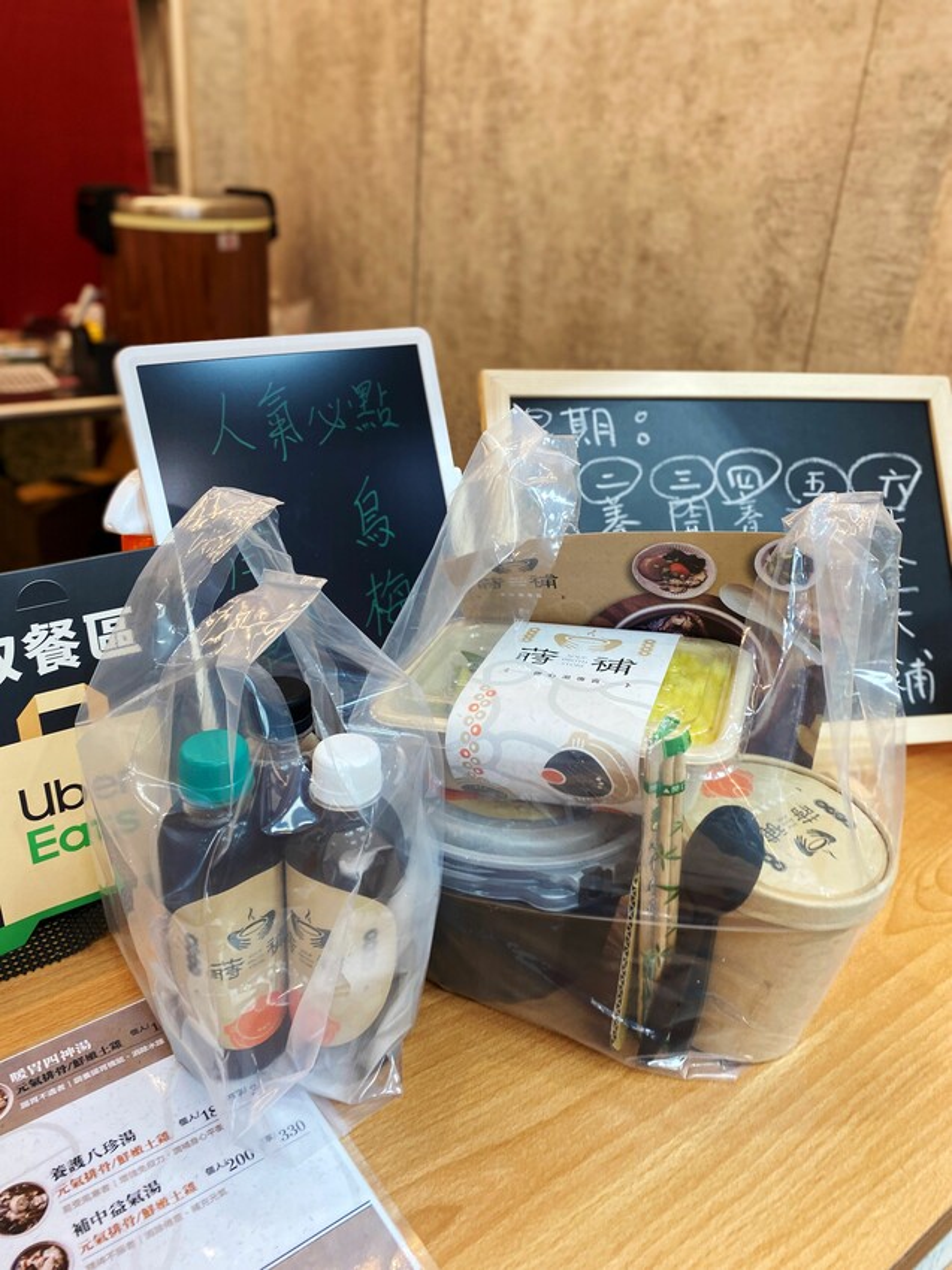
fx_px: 954
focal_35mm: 26
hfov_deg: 53.0
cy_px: 635
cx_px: 476
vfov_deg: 67.3
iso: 80
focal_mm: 4.25
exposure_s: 1/60
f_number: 1.8
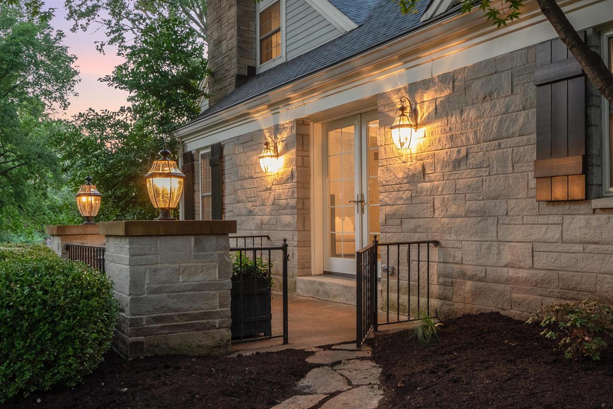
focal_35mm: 37
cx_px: 303
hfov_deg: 51.9
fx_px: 630
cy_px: 209
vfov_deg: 36.0
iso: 400
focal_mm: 18
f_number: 6.3
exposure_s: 1/5
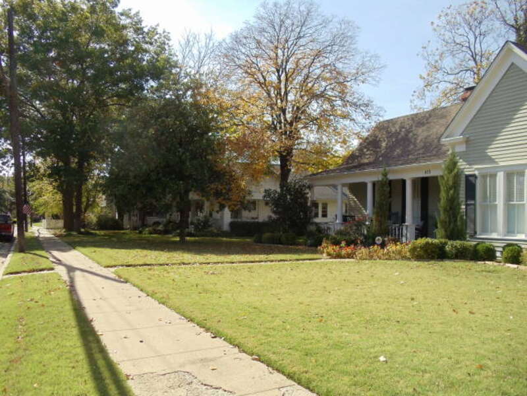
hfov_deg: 42.9
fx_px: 670
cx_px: 264
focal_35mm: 44
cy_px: 198
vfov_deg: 32.9
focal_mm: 6
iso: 80
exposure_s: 1/320
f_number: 3.5
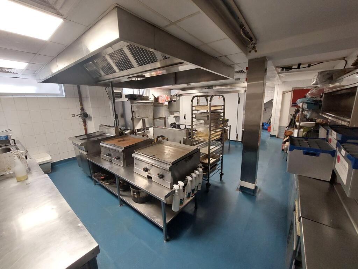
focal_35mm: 13
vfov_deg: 89.9
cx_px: 179
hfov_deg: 106.2
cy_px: 134
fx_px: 134
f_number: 2.2
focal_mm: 1.74
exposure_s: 1/50
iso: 400
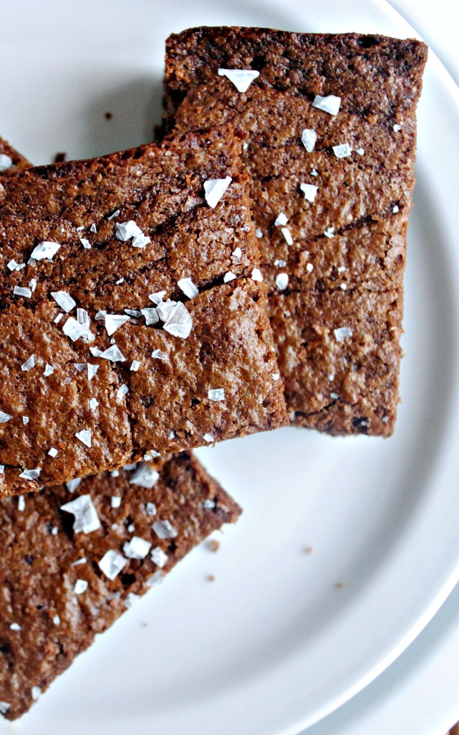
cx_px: 37
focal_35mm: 55
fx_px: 1101
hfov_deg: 22.9
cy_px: 367
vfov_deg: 36.9
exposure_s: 1/50
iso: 800
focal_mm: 24
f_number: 5.6
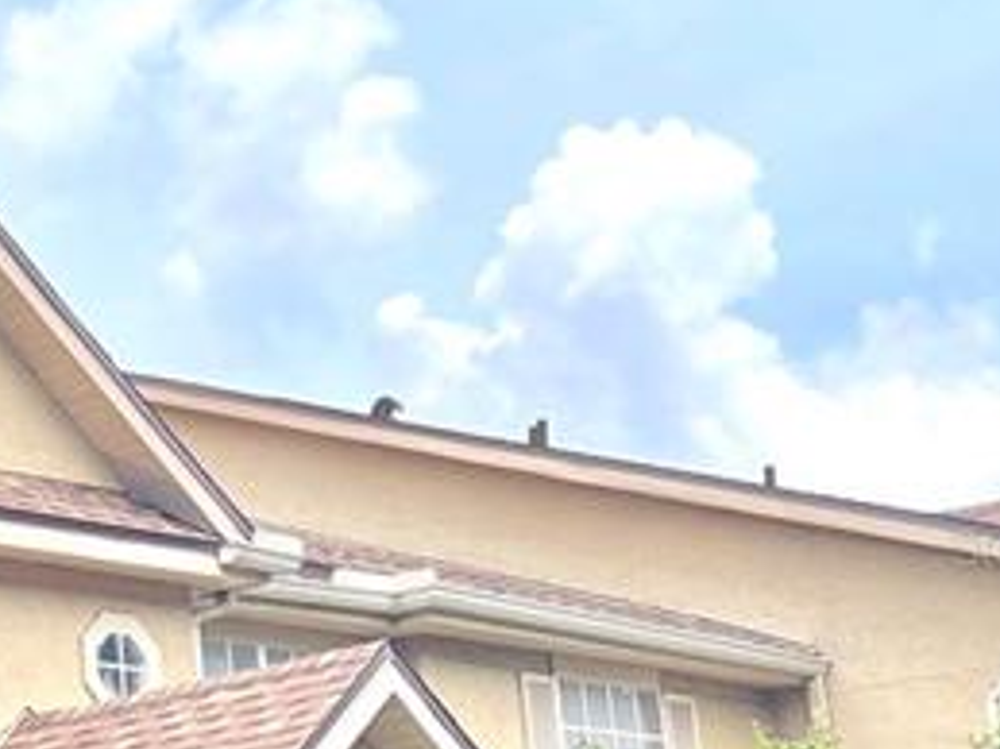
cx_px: -792
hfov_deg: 16.6
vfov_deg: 14.9
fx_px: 2859
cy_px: 544
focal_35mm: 99
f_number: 1.6
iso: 50
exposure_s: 1/1067
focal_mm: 5.1
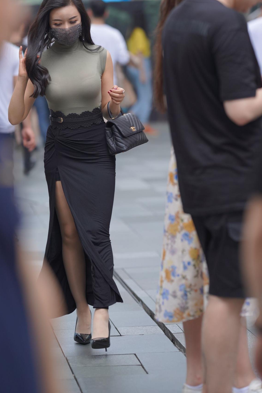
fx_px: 2150
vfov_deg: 10.4
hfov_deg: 7.0
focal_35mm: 197
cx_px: 93
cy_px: 108
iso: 400
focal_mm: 135
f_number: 2.5
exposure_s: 1/800
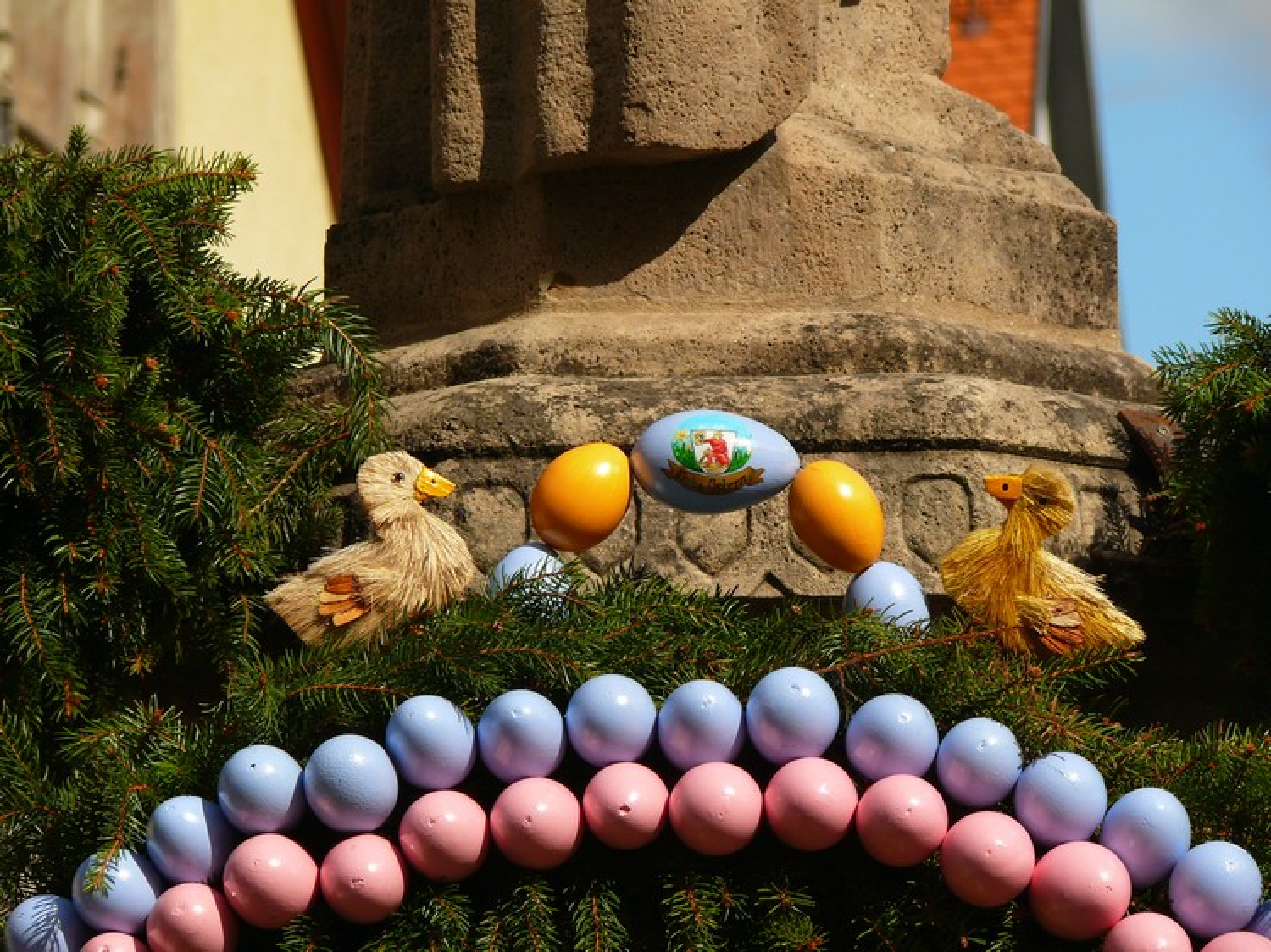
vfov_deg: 6.3
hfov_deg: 8.4
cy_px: 476
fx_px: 8699
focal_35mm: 237
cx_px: 636
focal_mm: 50.1
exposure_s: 1/250
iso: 100
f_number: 5.6
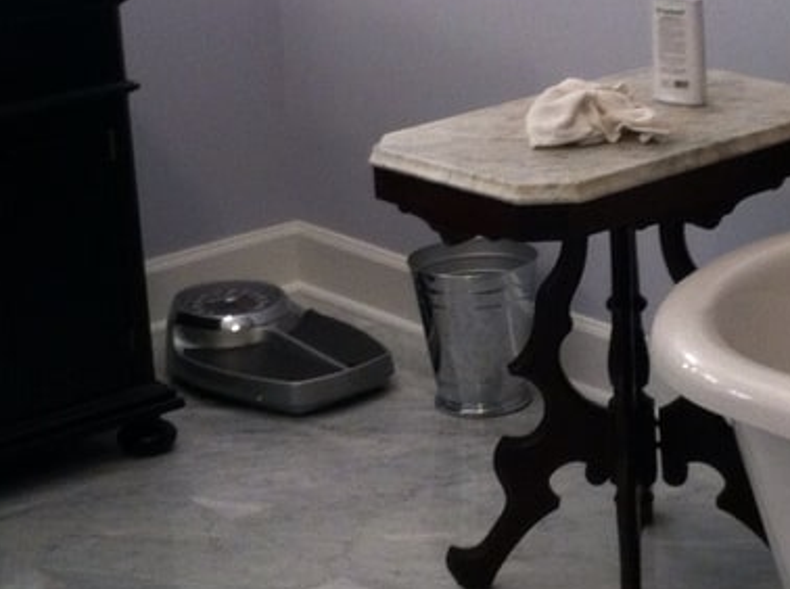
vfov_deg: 11.9
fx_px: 2825
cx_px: 563
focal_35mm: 124
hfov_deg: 15.9
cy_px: 175
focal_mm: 3.85
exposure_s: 1/15
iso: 125
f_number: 2.8
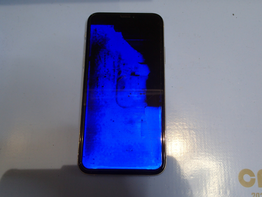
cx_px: 131
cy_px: 98
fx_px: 265
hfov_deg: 52.6
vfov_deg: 40.7
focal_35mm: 35
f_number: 3.5
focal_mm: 6.42
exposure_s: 1/80
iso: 250
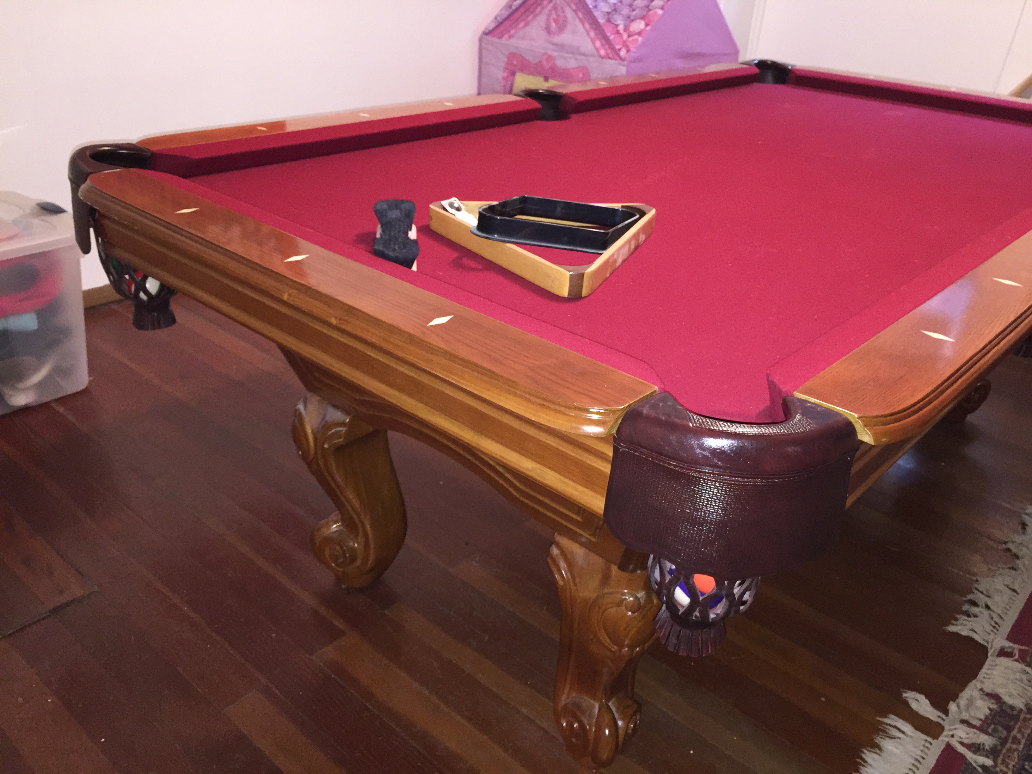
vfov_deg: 48.2
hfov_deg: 61.7
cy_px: 387
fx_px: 865
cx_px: 516
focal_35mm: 29
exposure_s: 1/16
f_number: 2.2
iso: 200
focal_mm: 4.15
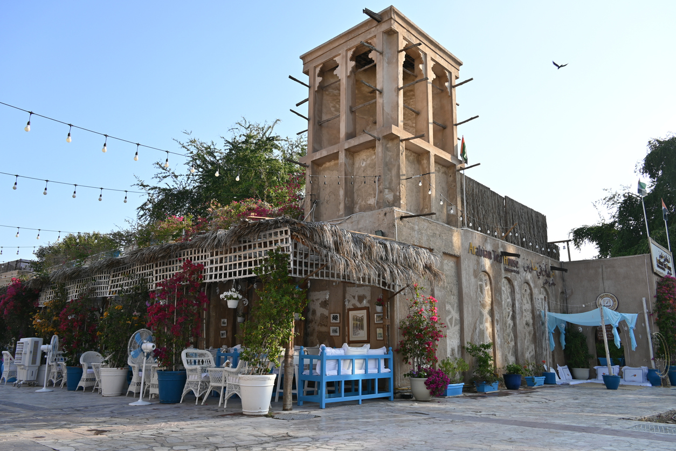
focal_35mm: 27
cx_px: 338
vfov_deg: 47.9
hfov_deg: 67.4
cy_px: 226
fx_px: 507
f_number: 6.3
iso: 100
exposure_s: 1/200
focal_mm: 18
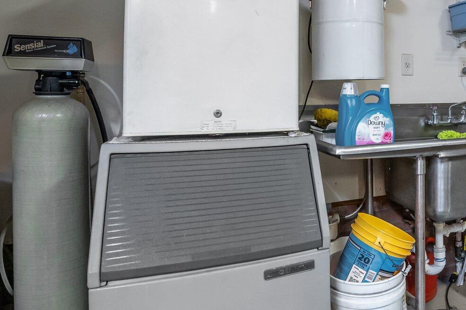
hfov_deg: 57.1
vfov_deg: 43.6
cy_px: 82
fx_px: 375
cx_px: 397
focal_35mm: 29
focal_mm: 14
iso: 2000
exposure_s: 1/13
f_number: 8
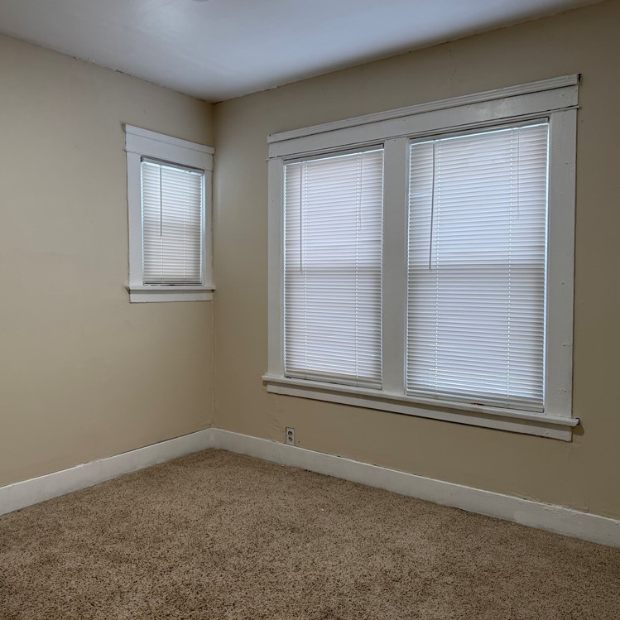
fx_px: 588
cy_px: 303
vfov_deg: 55.6
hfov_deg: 55.2
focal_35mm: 29
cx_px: 246
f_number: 1.78
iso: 100
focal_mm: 6.76
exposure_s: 1/120
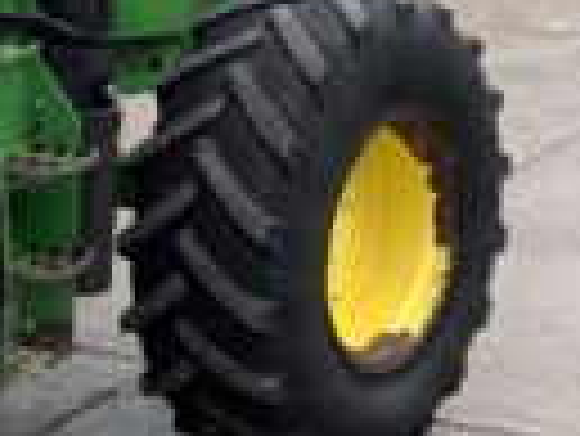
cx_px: -252
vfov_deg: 10.2
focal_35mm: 144
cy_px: -58
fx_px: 2415
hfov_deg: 13.1
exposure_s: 1/122
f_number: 1.8
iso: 20
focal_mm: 3
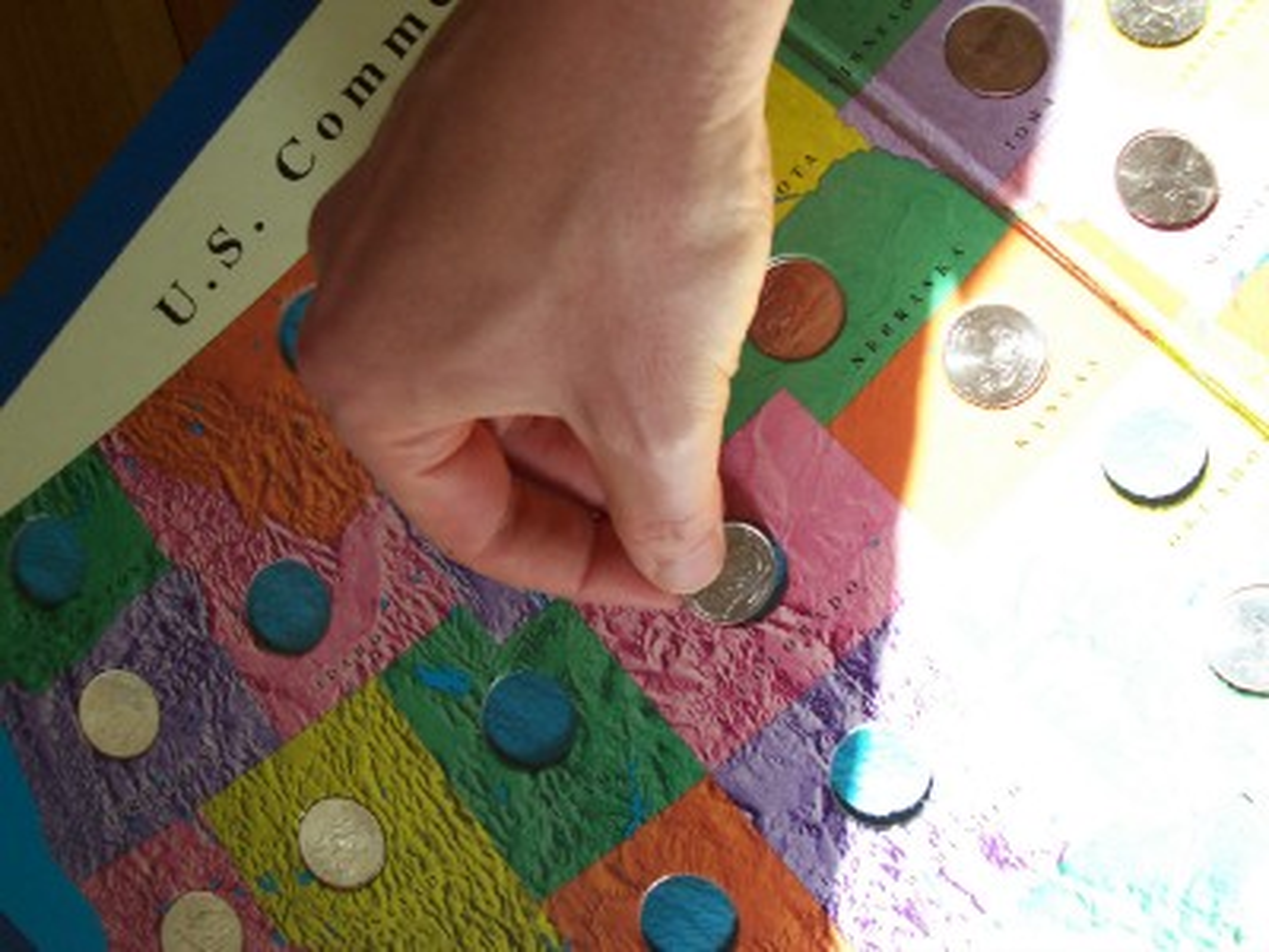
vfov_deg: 38.7
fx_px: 1356
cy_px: 476
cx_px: 634
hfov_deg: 50.1
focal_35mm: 37
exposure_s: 1/90
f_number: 2.8
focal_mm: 5.6
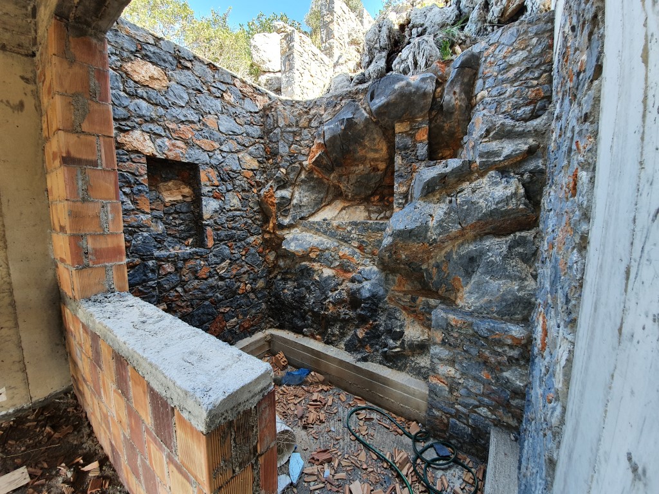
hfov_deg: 106.2
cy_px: 247
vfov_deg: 89.9
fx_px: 247
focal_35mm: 13
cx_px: 330
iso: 64
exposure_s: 1/60
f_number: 2.2
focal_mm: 1.8
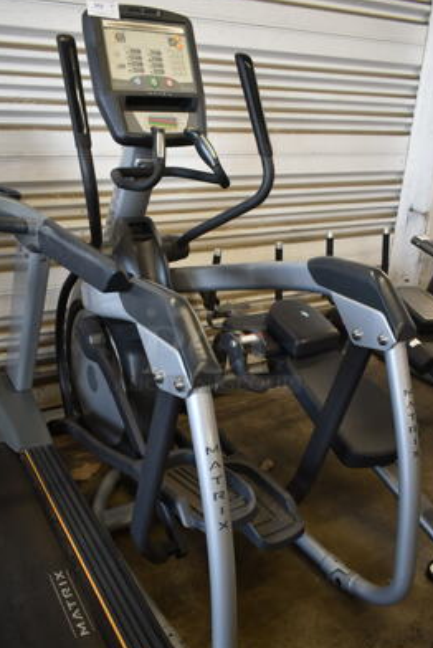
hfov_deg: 40.0
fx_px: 594
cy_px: 348
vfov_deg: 57.1
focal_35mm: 33
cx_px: 205
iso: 220
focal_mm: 18
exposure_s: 1/30
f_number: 3.5
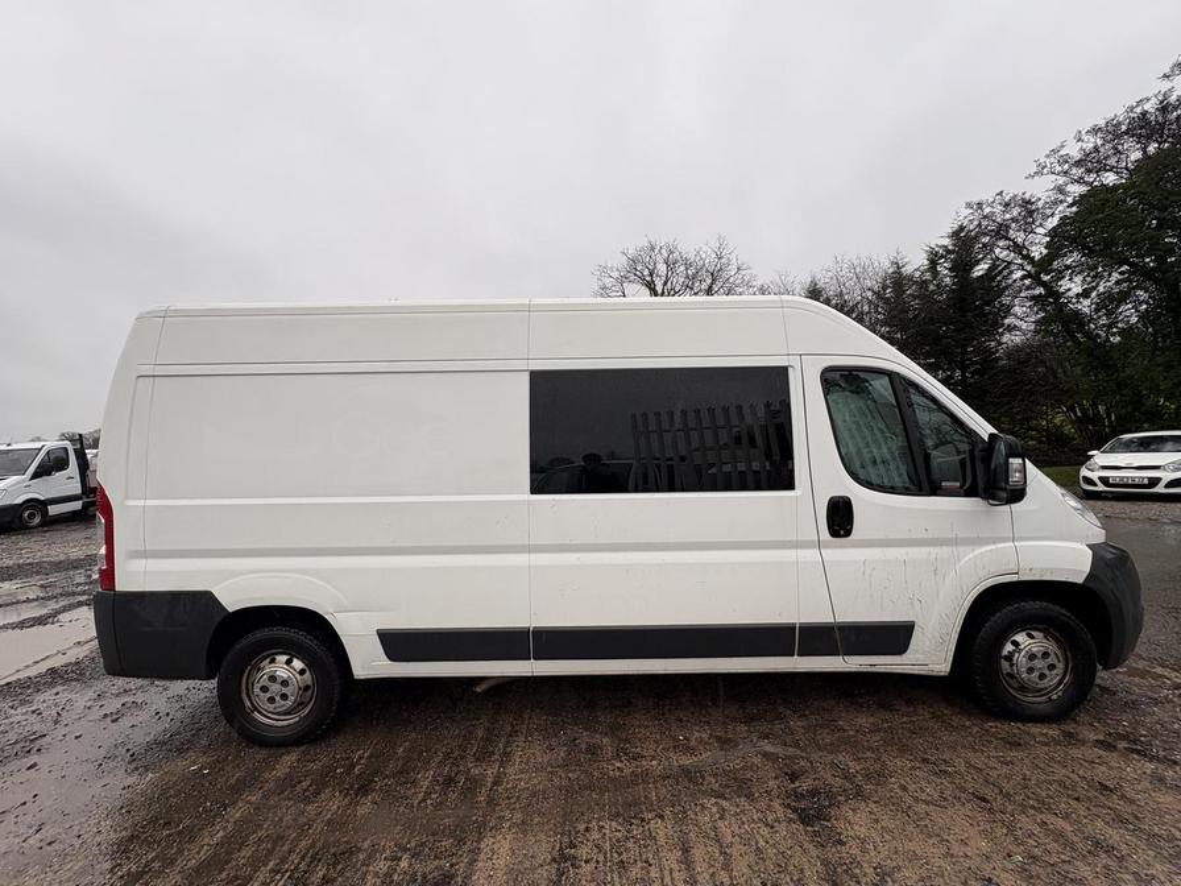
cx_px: 590
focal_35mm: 14
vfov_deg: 85.7
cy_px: 443
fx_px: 478
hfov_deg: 102.1
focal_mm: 2.22
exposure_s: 1/258
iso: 40
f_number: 2.2
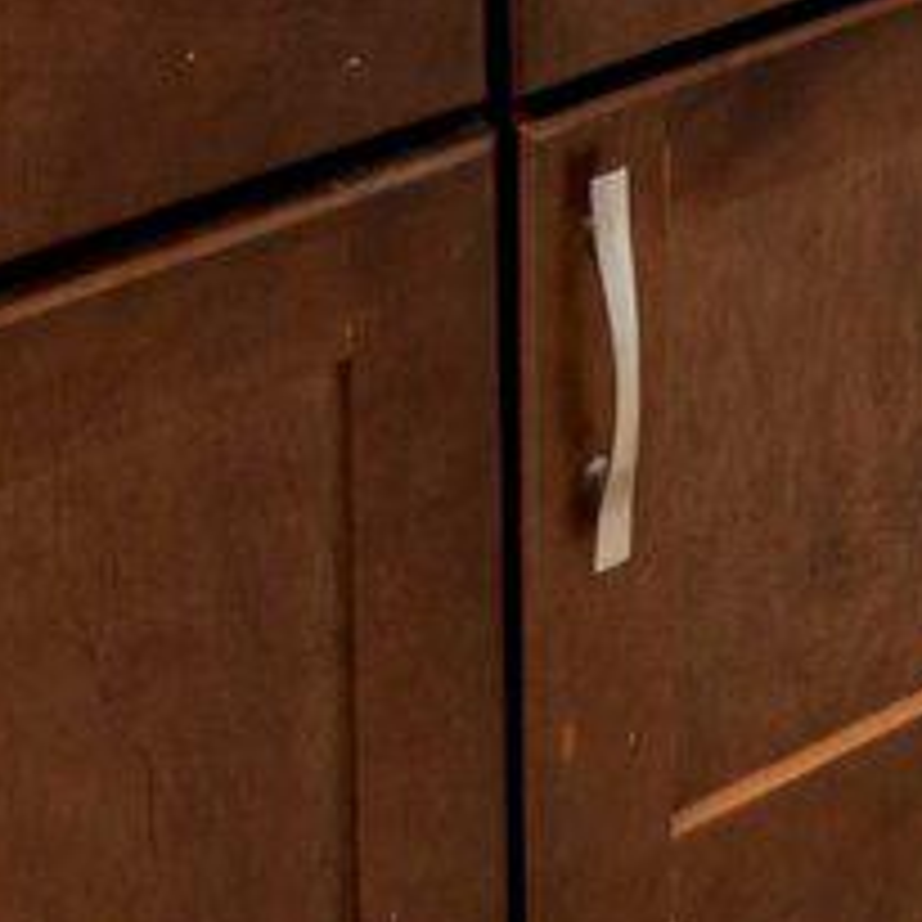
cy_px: -1918
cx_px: 1129
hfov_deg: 14.2
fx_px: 3586
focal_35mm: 119
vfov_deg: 10.2
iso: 200
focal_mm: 14
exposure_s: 1/5
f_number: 8
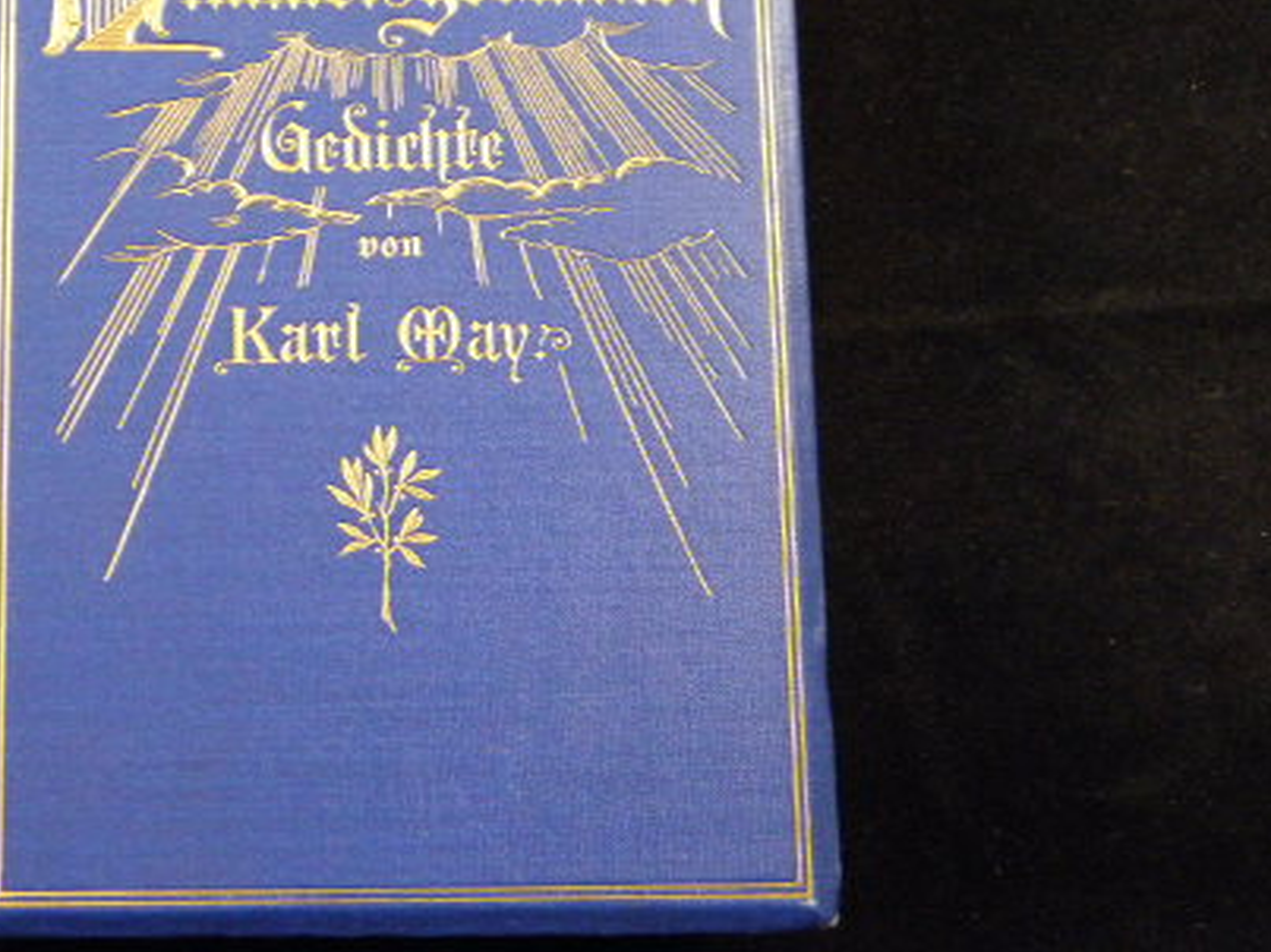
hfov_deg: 30.9
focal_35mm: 62
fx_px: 2276
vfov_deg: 23.4
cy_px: 249
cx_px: 378
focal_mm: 7.1
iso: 400
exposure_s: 1/40
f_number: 3.8
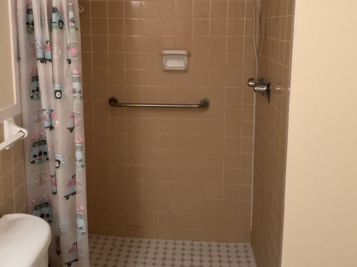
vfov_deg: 35.6
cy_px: 87
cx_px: 167
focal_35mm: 40
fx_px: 413
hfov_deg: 46.8
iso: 320
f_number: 1.8
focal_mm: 3
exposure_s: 1/40
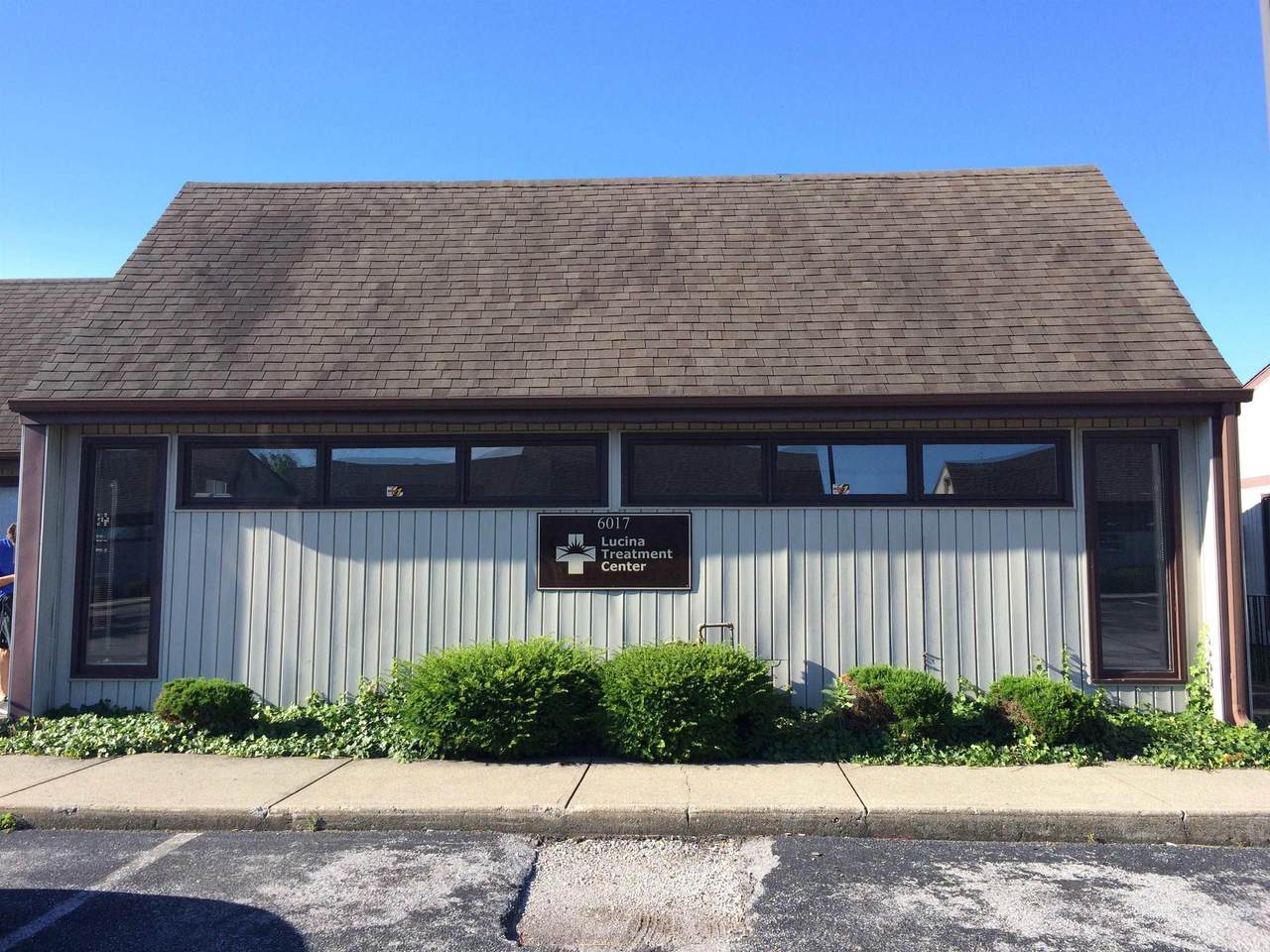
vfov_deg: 48.2
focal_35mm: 29
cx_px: 635
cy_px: 476
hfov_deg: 61.7
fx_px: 1064
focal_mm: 4.15
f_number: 2.2
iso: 32
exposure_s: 1/789
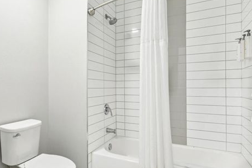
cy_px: 86
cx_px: 99
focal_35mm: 23
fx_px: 161
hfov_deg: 75.1
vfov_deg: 55.1
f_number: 8
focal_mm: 15
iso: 400
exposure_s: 1/8
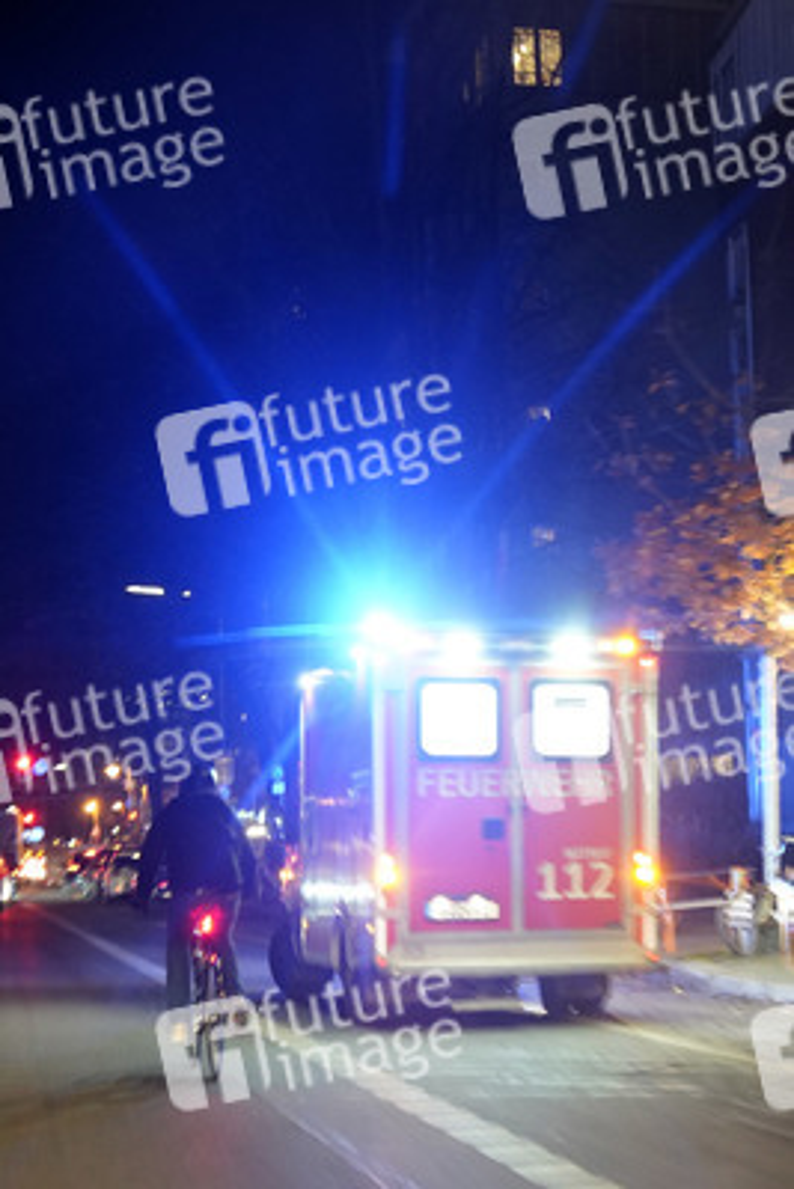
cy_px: 594
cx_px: 397
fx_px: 925
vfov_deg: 65.5
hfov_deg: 46.4
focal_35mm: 28
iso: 1600
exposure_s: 1/15
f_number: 2.8
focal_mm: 28
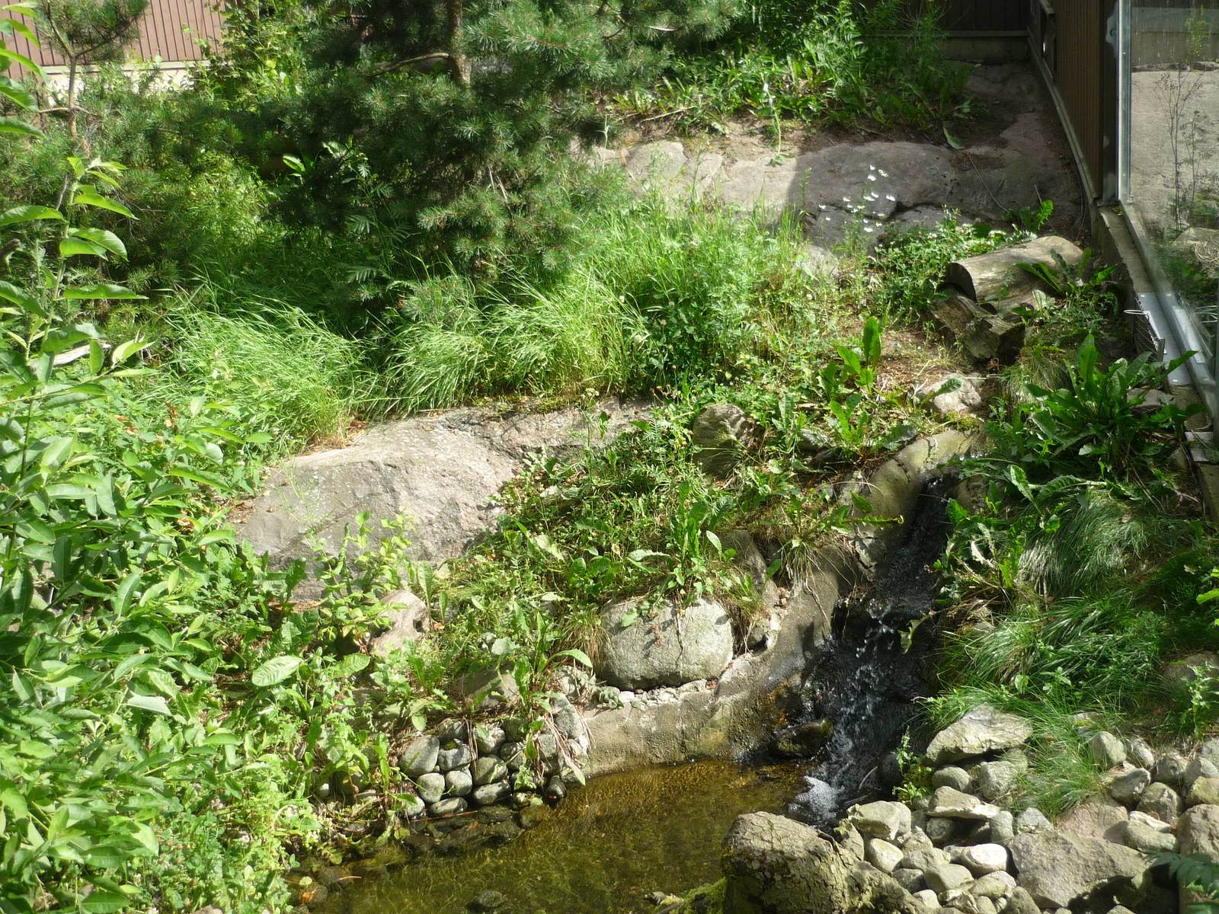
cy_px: 457
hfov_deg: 55.4
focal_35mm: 33
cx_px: 610
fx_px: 1162
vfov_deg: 42.9
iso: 100
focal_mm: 5.5
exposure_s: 1/400
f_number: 2.8
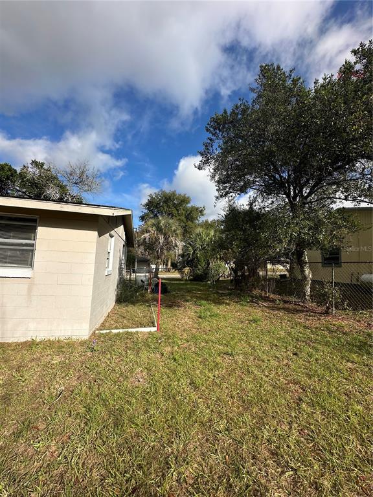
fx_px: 201
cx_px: 186
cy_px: 248
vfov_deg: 102.1
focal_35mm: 14
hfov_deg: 85.7
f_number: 2.2
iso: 50
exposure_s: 1/1642
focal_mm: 2.22
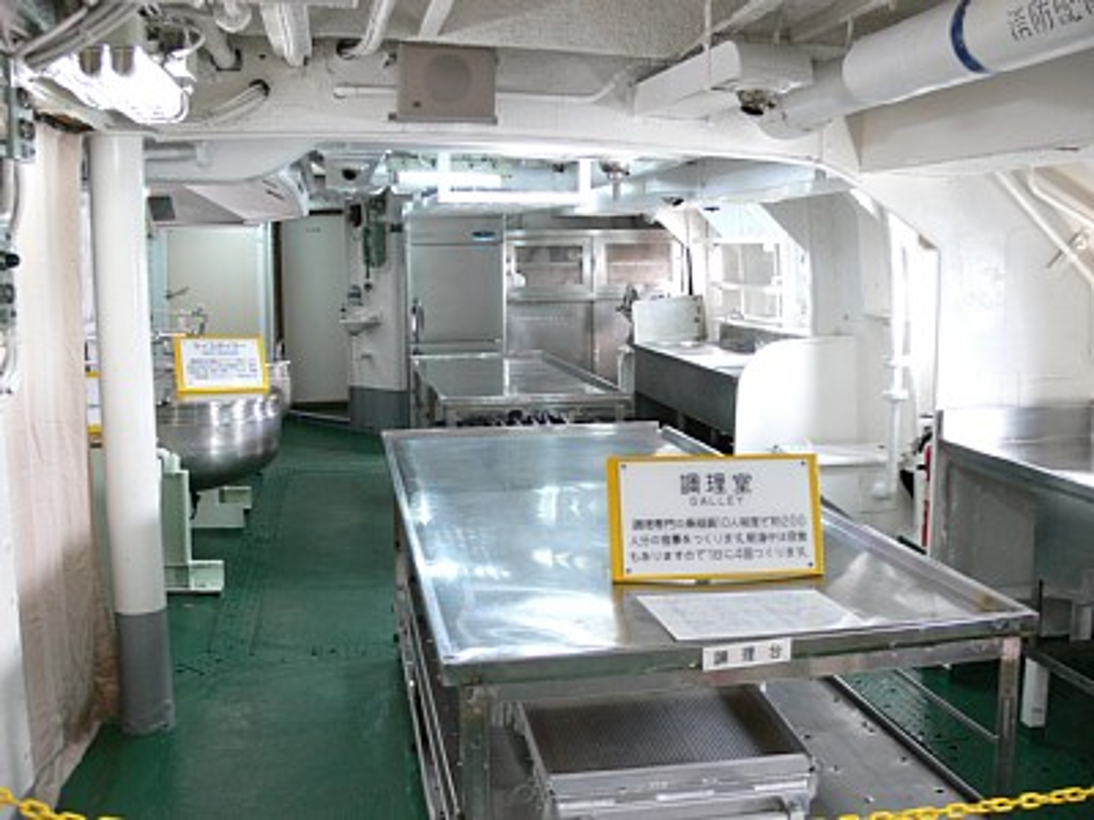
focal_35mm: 35
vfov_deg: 40.7
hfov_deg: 52.6
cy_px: 410
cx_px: 547
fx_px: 1106
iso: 200
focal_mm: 7.4
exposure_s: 1/20
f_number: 2.8
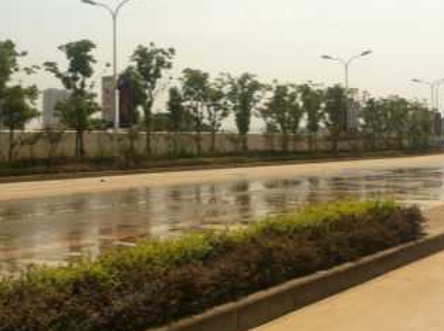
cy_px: 85
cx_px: 179
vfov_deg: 25.3
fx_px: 729
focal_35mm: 57
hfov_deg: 33.8
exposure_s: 1/2742
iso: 80
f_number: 2.8
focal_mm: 3.85
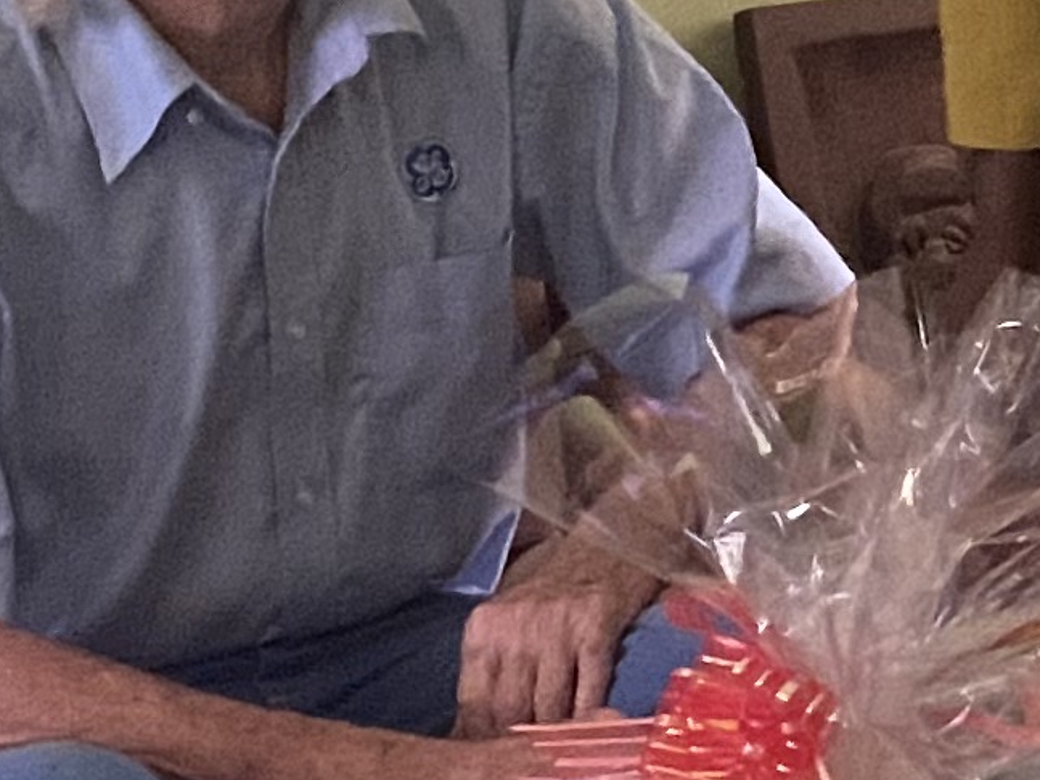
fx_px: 4866
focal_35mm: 162
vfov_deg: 9.1
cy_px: 10
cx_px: 2215
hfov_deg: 10.9
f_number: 1.8
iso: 1000
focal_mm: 4.25
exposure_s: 1/30
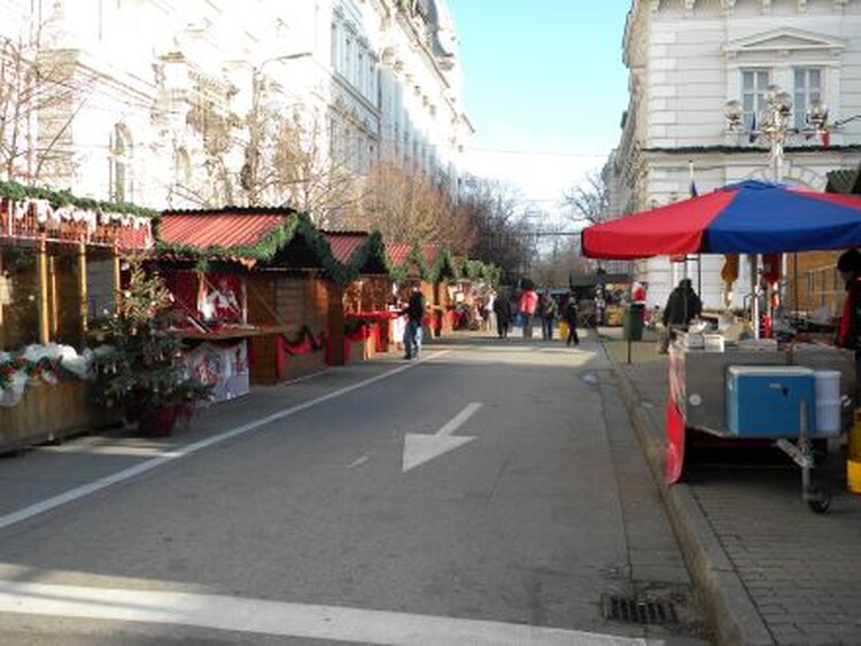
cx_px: 430
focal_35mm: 36
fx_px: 896
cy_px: 323
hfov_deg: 51.3
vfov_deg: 39.7
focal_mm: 6.4
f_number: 3.7
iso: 80
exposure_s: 1/238
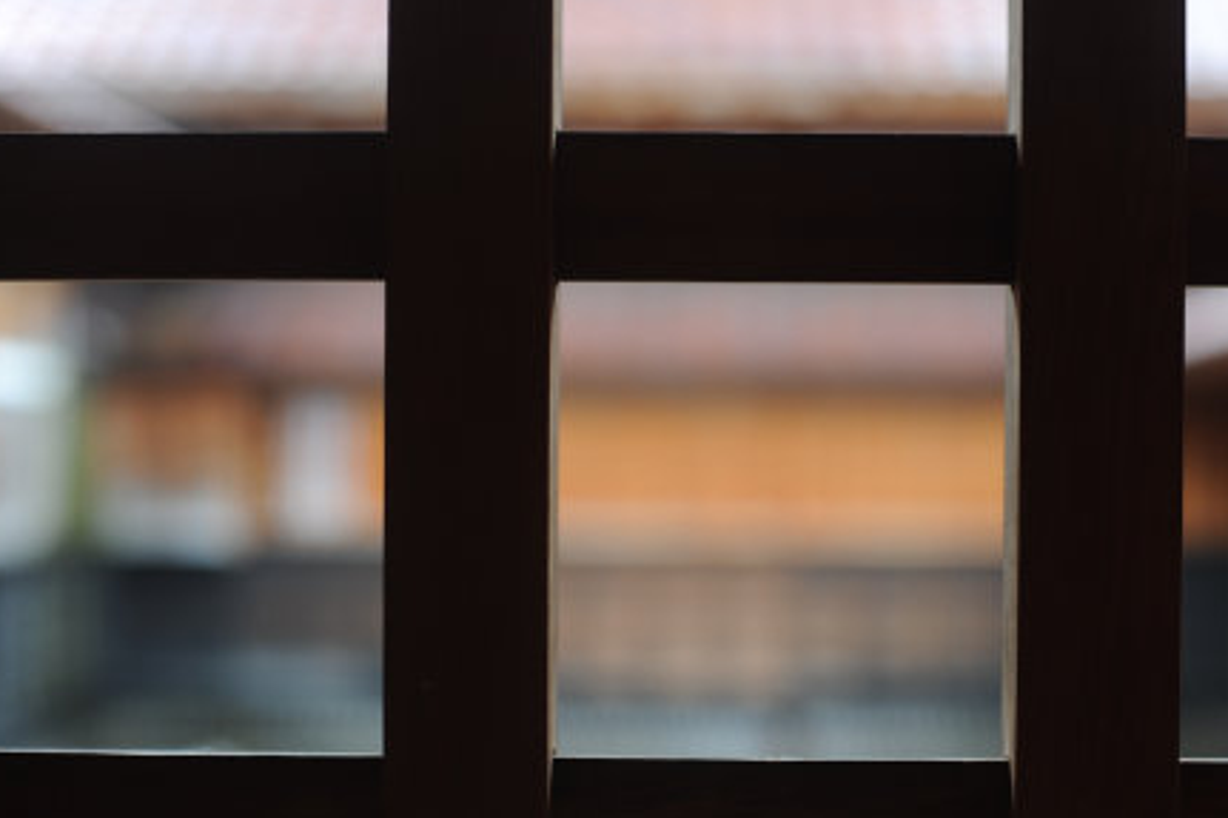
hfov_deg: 28.4
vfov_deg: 19.1
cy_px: 546
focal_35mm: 71
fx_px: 2421
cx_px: 741
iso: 200
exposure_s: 1/50
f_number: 3.5
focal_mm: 50
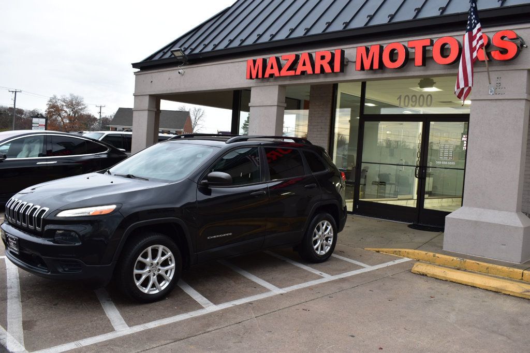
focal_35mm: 33
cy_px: 176
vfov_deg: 39.9
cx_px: 265
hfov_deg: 57.2
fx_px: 486
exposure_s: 1/30
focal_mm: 22
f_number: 7.1
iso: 400
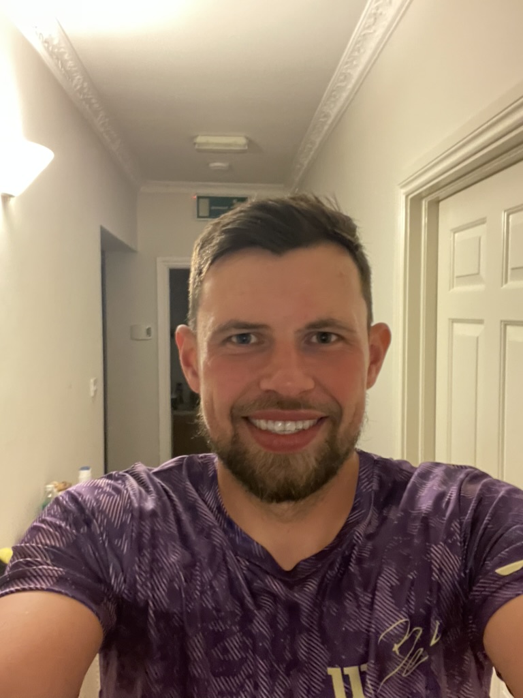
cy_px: 349
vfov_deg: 60.0
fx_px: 604
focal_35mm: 30
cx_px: 262
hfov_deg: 46.8
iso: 800
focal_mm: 2.71
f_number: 2.2
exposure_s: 1/17
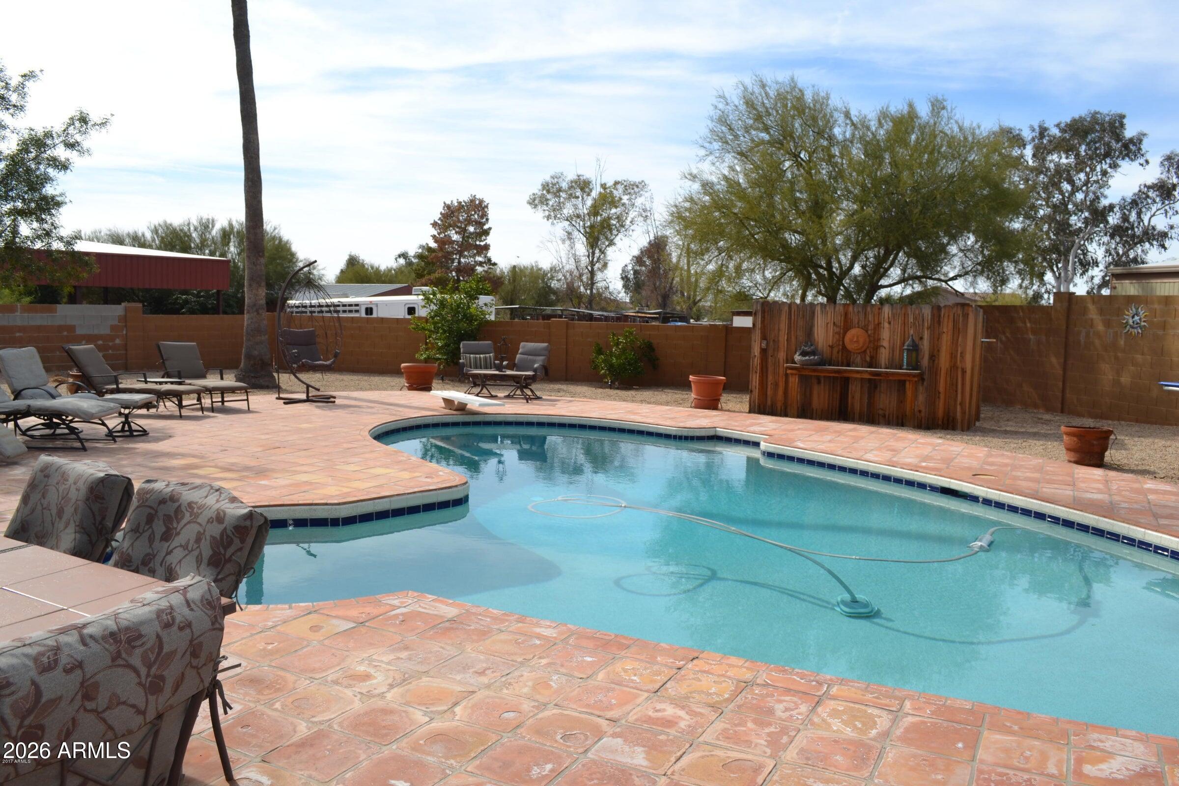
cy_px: 393
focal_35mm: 27
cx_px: 590
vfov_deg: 47.9
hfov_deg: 67.4
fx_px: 884
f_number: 10
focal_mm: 18
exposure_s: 1/200
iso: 100
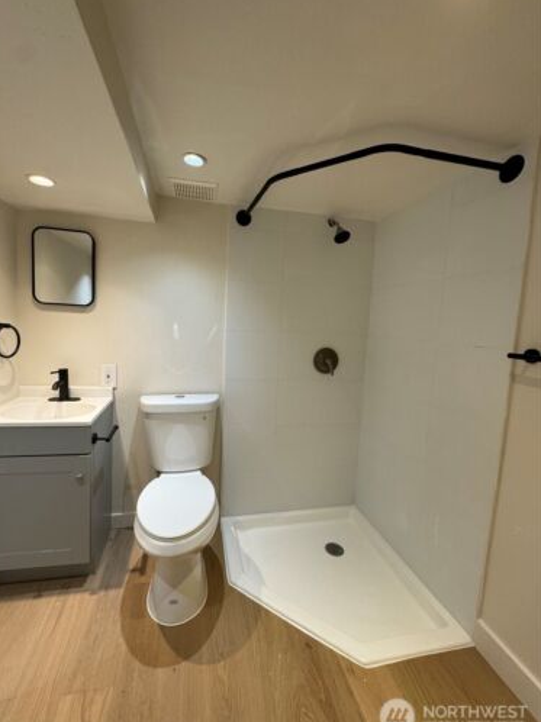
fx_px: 313
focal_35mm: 15
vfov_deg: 98.2
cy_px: 354
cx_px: 254
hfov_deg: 81.6
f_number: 2.2
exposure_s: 1/120
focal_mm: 2.22
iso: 200
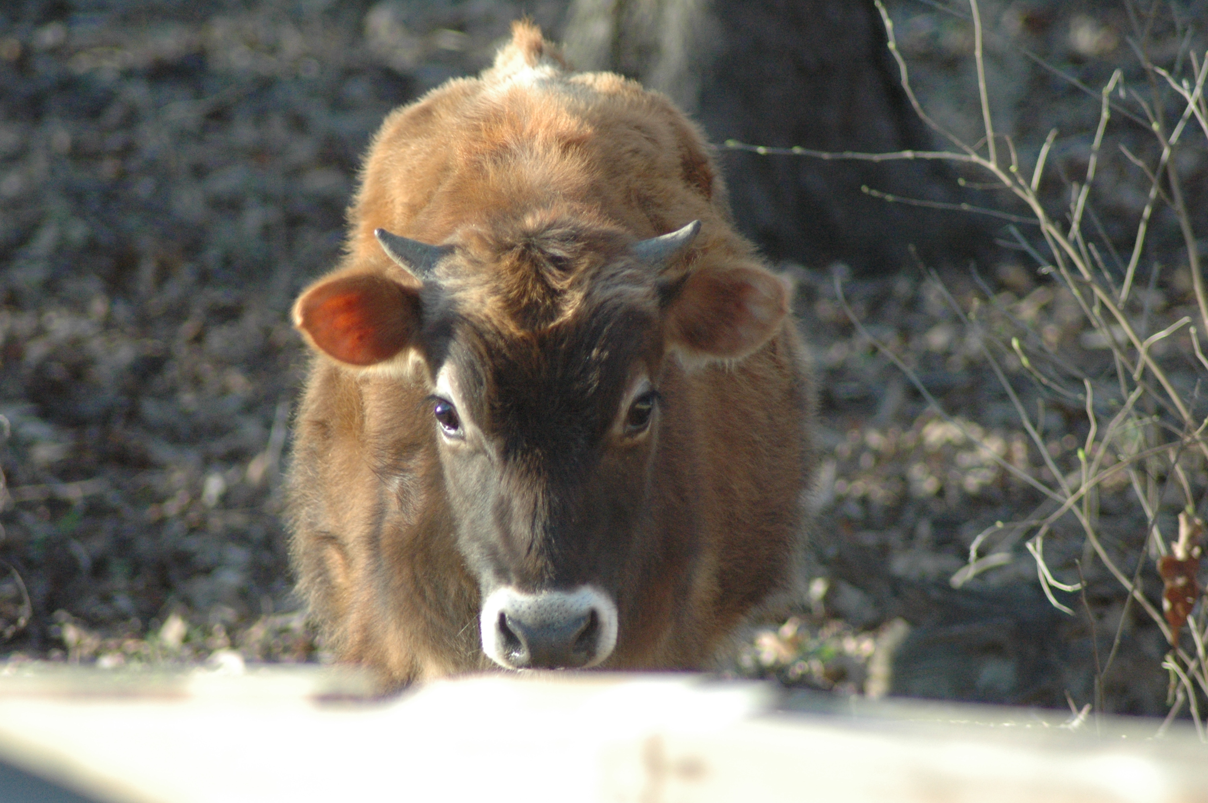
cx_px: 604
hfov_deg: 4.6
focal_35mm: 450
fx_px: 15086
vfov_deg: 3.0
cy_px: 402
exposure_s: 1/400
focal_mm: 300
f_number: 6
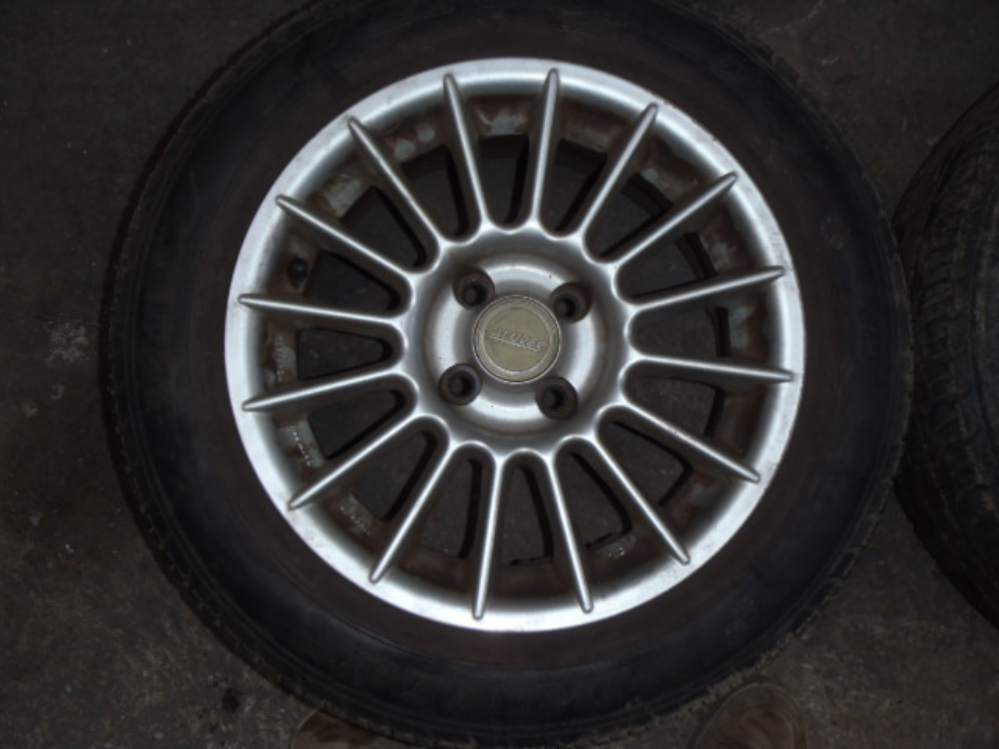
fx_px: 1097
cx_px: 500
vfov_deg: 37.7
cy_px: 374
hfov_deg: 49.0
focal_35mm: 38
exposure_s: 1/40
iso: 100
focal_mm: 6.83
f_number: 4.6
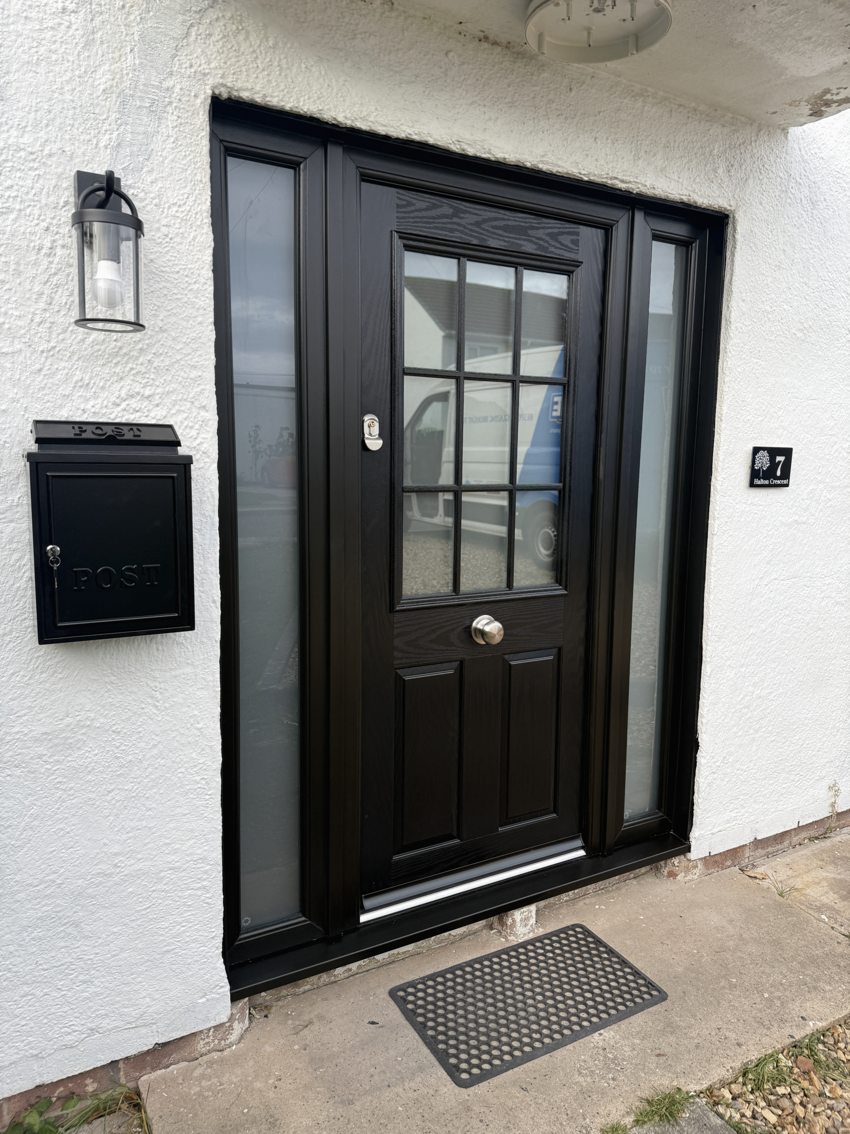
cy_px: 567
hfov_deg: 56.8
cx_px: 425
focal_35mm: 24
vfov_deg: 71.6
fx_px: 786
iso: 80
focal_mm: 6.76
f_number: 1.78
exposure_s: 1/788
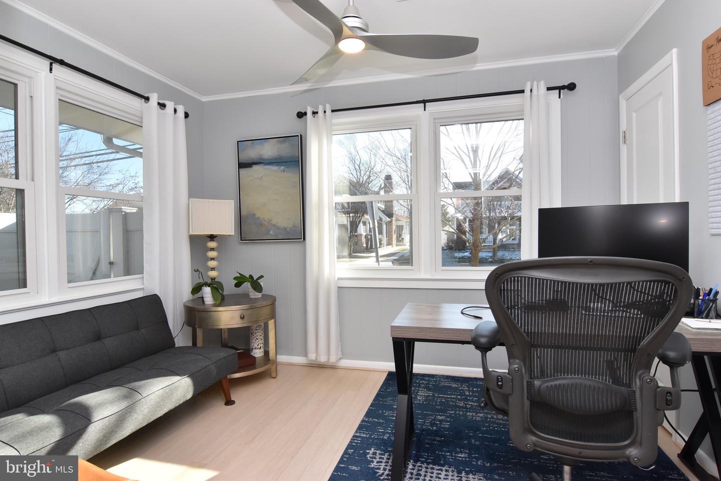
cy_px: 240
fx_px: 361
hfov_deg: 90.0
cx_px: 360
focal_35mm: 18
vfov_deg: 67.5
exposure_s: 1/100
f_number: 14
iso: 800
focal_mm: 12
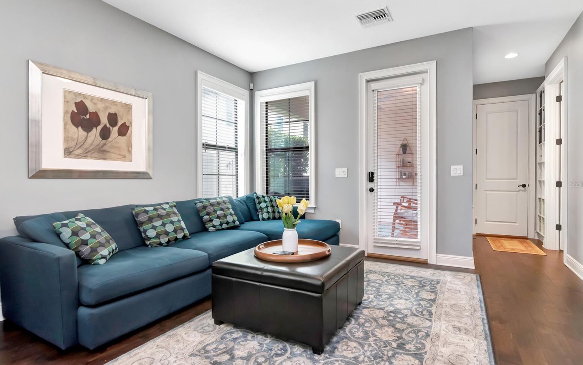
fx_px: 290
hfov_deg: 90.2
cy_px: 184
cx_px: 301
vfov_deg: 64.3
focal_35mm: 18
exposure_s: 1/40
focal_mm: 11.5
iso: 1250
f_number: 9
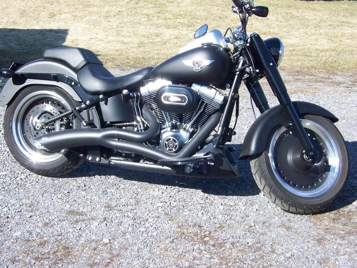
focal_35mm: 55
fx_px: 567
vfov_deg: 26.6
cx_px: 178
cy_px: 134
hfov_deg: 34.9
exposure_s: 1/800
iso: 200
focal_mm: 9.36
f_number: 4.5
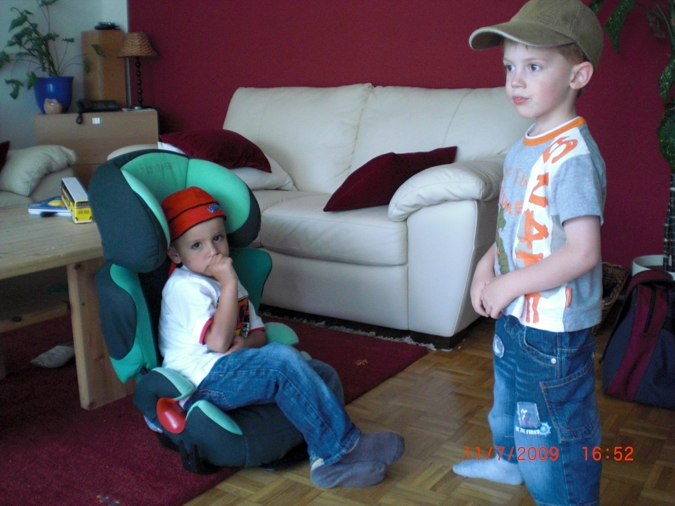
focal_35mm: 38
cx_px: 338
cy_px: 253
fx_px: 741
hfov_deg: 49.0
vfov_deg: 37.7
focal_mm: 6.3
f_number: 3.1
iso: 400
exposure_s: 1/80
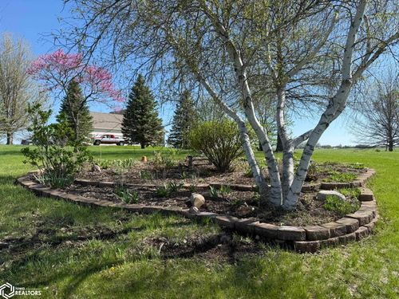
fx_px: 277
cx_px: 200
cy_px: 150
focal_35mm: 24
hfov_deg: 71.6
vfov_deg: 56.8
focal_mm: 6.76
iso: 80
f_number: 1.78
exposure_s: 1/2525
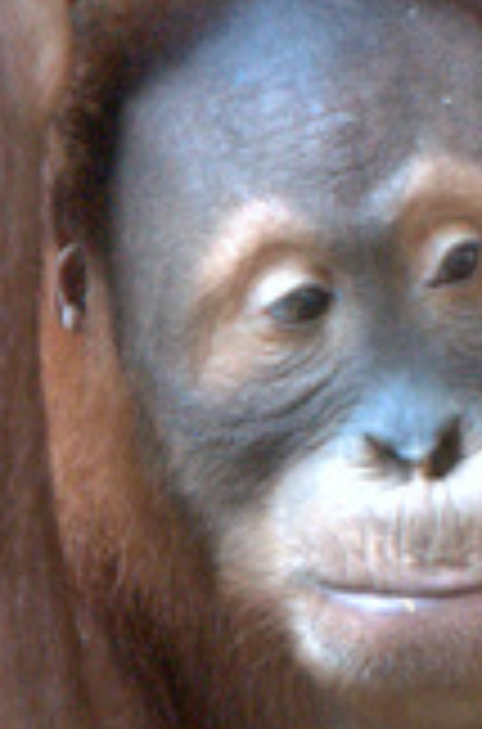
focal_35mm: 1187
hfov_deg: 1.2
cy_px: 536
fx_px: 23992
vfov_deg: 1.7
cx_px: 435
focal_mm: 200
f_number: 2.8
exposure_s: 1/250
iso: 1600
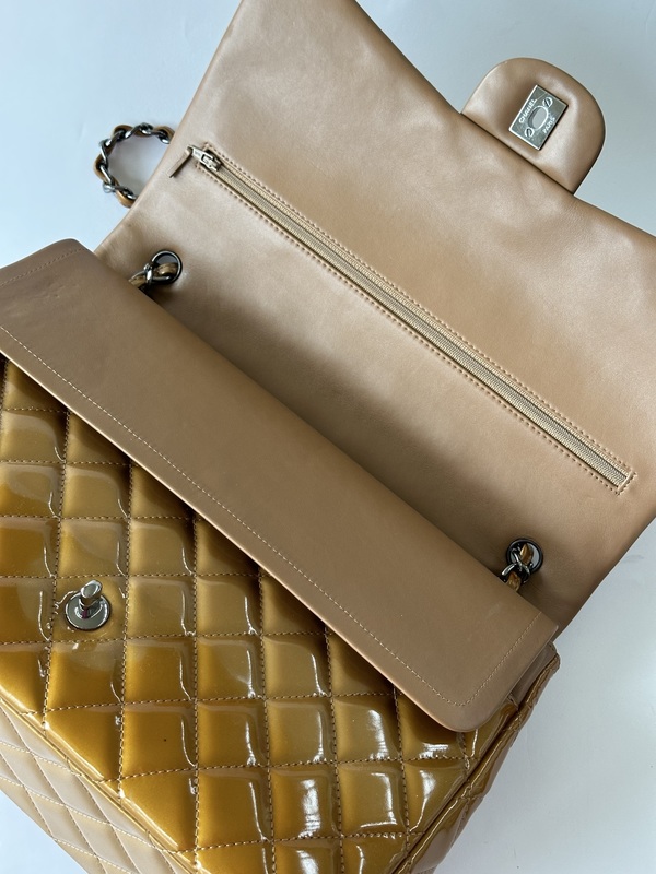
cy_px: 437
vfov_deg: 39.7
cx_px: 328
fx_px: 1213
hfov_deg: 30.3
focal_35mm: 48
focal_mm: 6.86
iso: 100
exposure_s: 1/60
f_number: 1.78
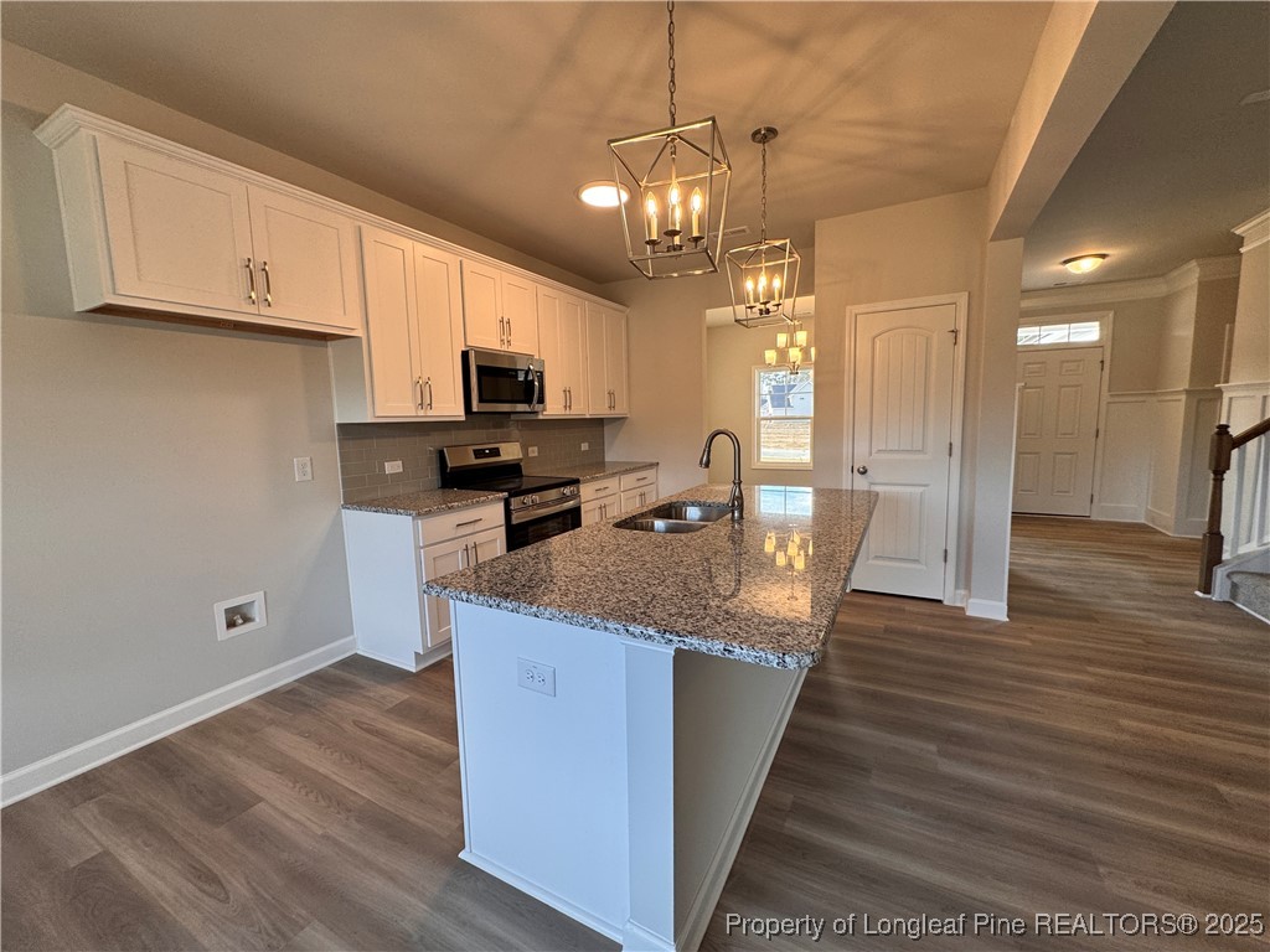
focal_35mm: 14
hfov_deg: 102.1
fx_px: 514
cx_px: 635
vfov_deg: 85.7
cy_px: 476
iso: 125
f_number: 2.2
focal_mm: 2.22
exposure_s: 1/120
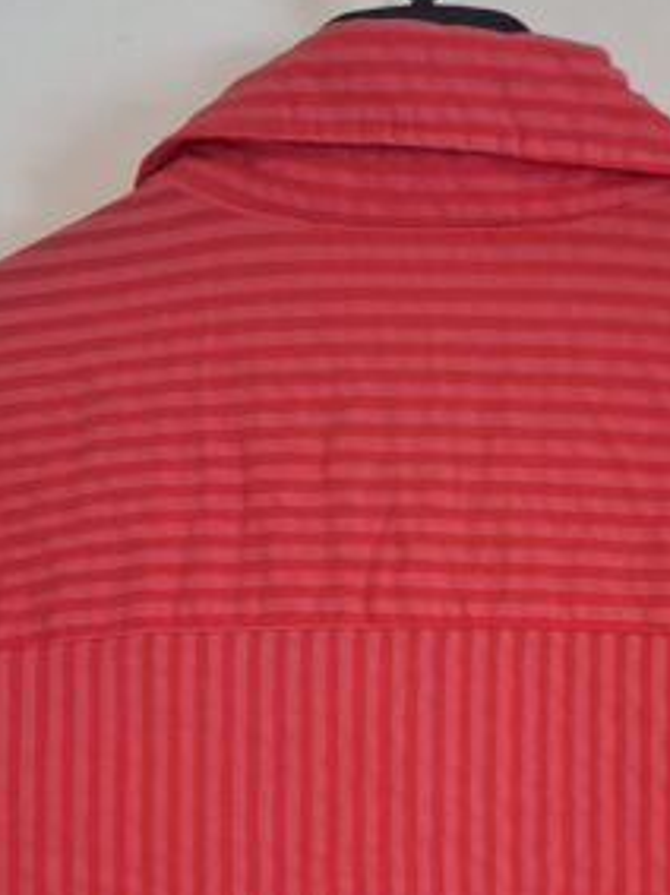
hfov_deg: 22.4
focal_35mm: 65
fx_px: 1679
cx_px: 484
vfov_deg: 28.8
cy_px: 791
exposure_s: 1/24
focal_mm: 5.54
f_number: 1.8
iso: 500
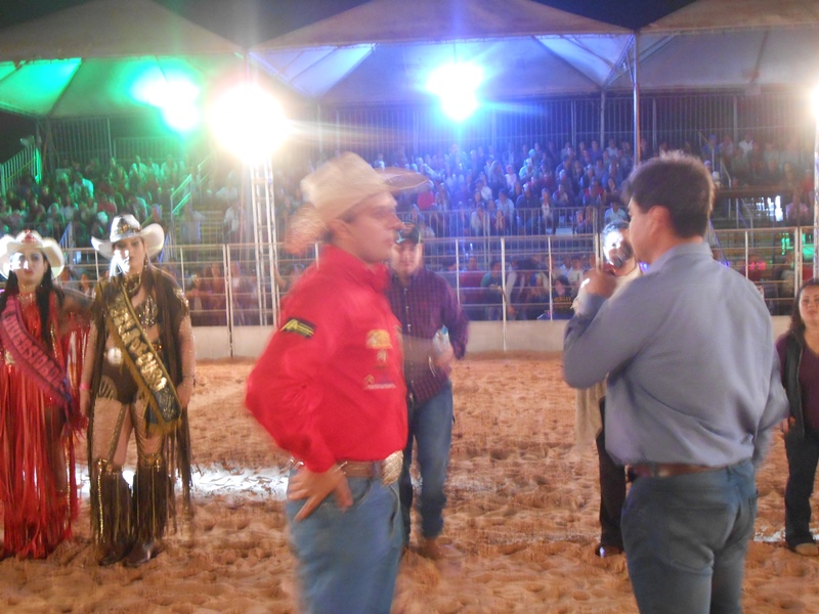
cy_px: 307
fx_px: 1041
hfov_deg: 42.9
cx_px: 410
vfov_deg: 32.9
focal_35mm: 44
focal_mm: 7.8
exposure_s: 1/4
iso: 400
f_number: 4.5
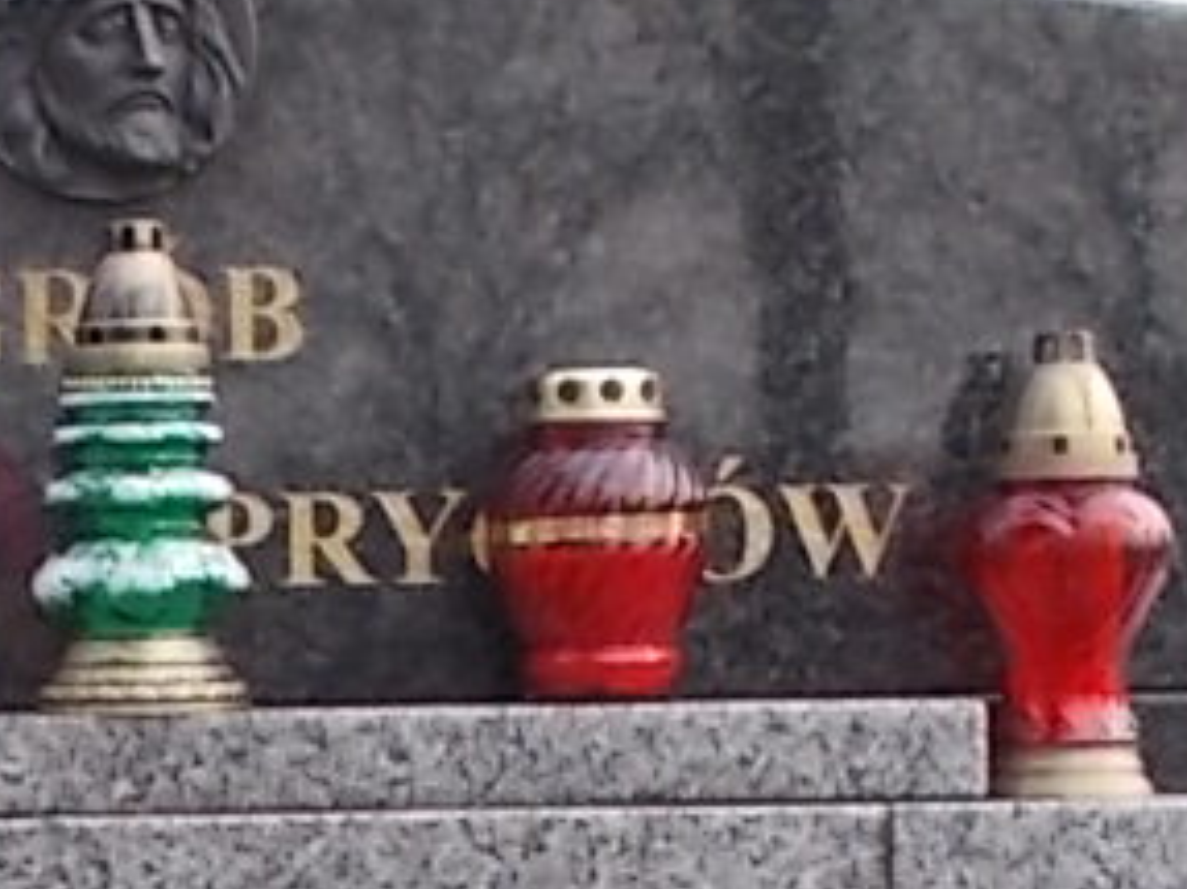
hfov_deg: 13.4
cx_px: 8
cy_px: 1191
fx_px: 4970
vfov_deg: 10.0
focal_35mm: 145
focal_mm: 4.6
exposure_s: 1/125
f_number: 3.2
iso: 80
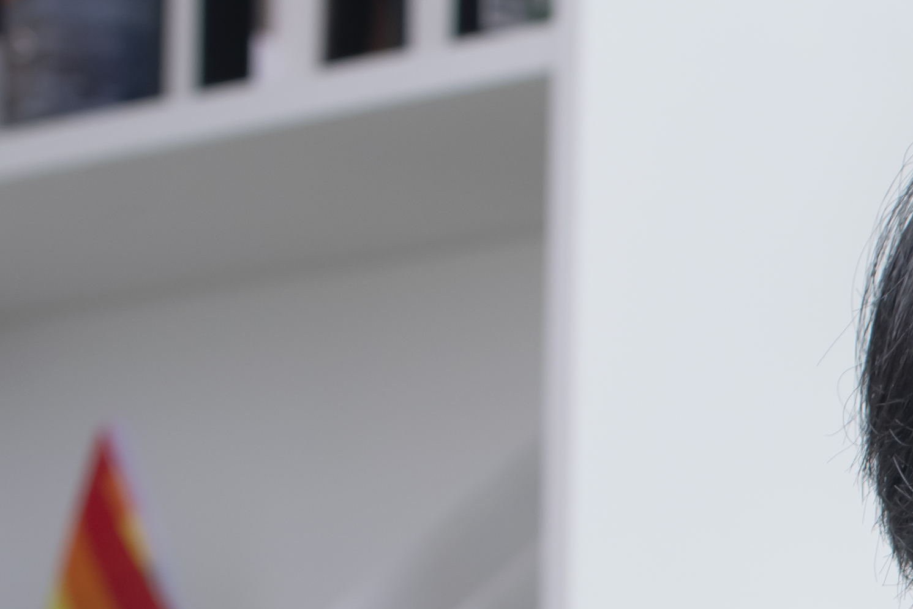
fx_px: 6923
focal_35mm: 273
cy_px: 1494
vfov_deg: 4.9
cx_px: 2002
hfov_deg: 7.2
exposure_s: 1/60
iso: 200
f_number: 4.5
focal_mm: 50
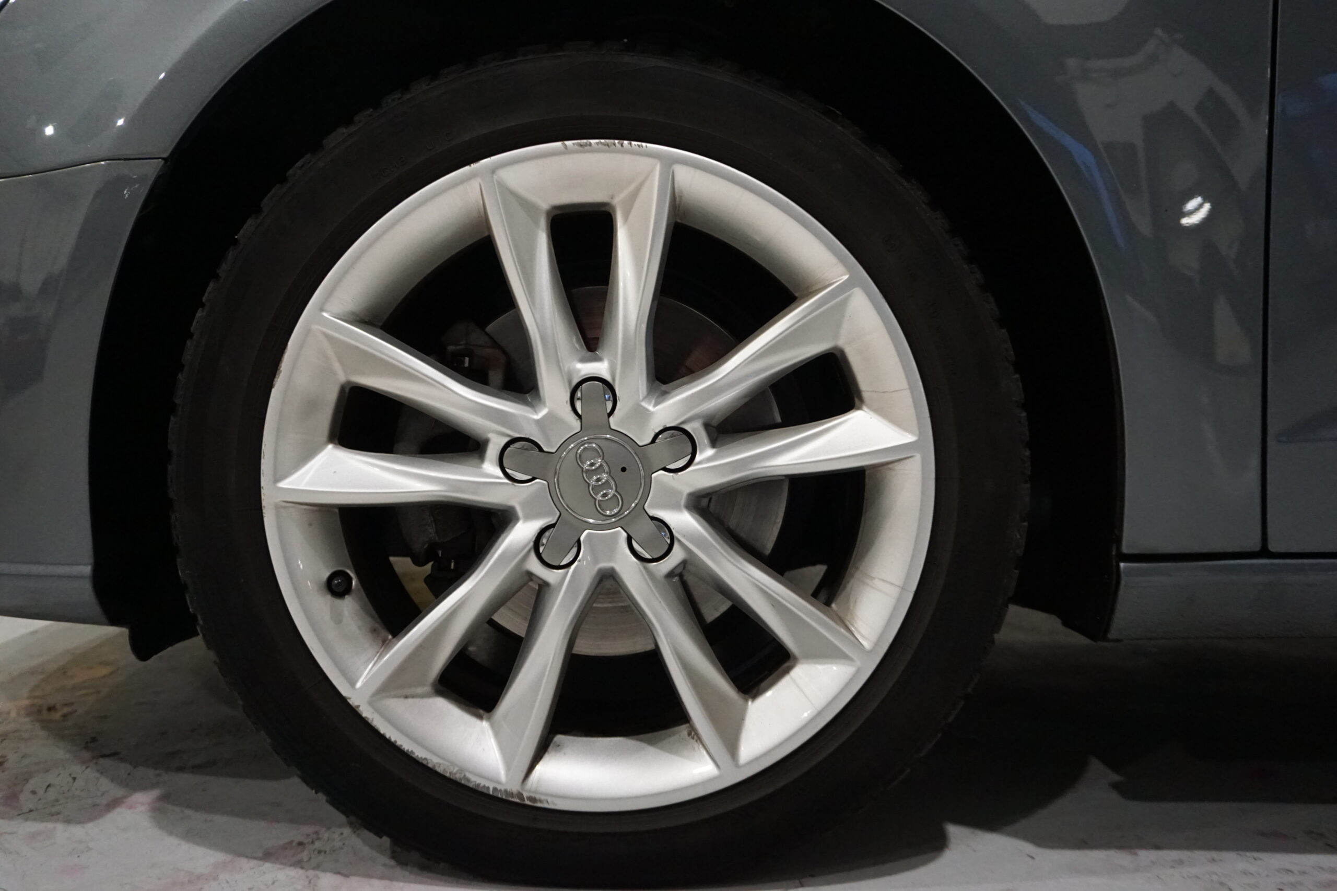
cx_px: 668
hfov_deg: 61.9
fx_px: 1114
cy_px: 446
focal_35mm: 30
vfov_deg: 43.6
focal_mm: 20
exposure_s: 1/160
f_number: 4
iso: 2500
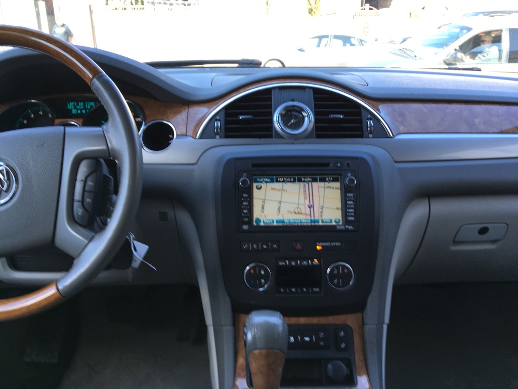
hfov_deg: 61.7
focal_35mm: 29
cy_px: 194
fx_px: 434
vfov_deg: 48.2
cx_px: 259
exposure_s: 1/60
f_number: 2.2
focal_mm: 4.15
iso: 25
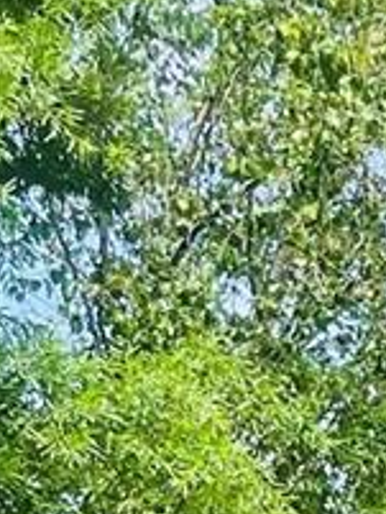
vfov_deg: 8.7
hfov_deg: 6.8
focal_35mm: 199
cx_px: 1135
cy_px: 1363
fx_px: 2956
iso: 32
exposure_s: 1/1135
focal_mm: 4.2
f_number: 1.6
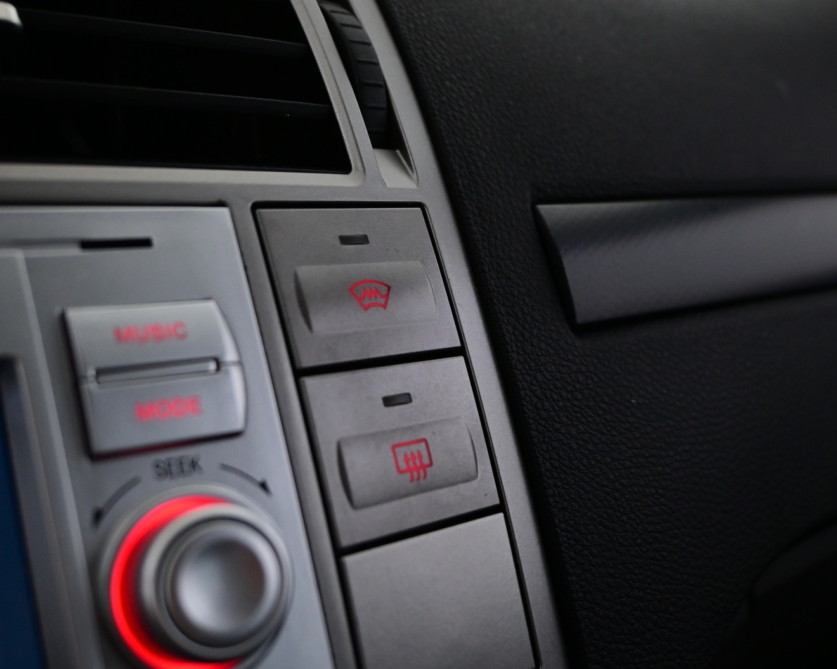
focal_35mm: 38
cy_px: 339
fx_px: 941
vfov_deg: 39.2
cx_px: 439
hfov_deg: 47.9
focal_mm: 22
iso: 1100
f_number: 4
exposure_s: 1/40
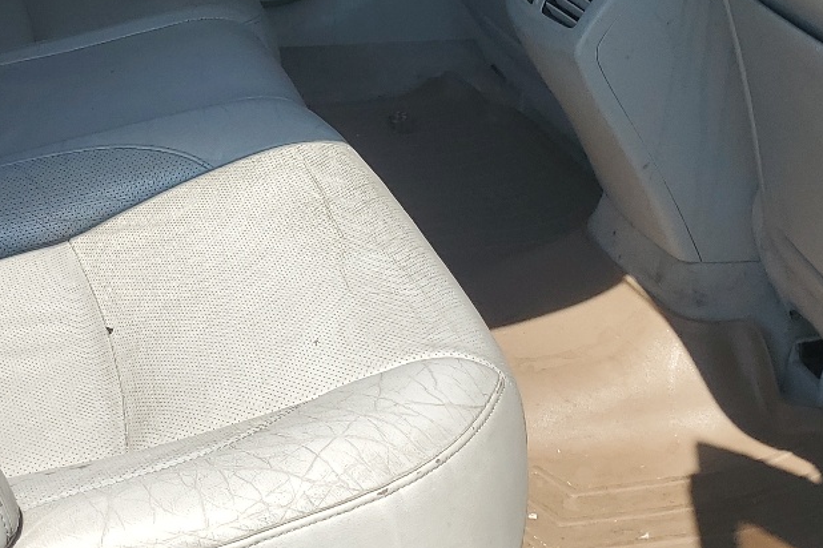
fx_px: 1600
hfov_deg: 28.2
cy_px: -60
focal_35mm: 70
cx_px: 154
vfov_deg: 18.7
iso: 50
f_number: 1.5
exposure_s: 1/1429
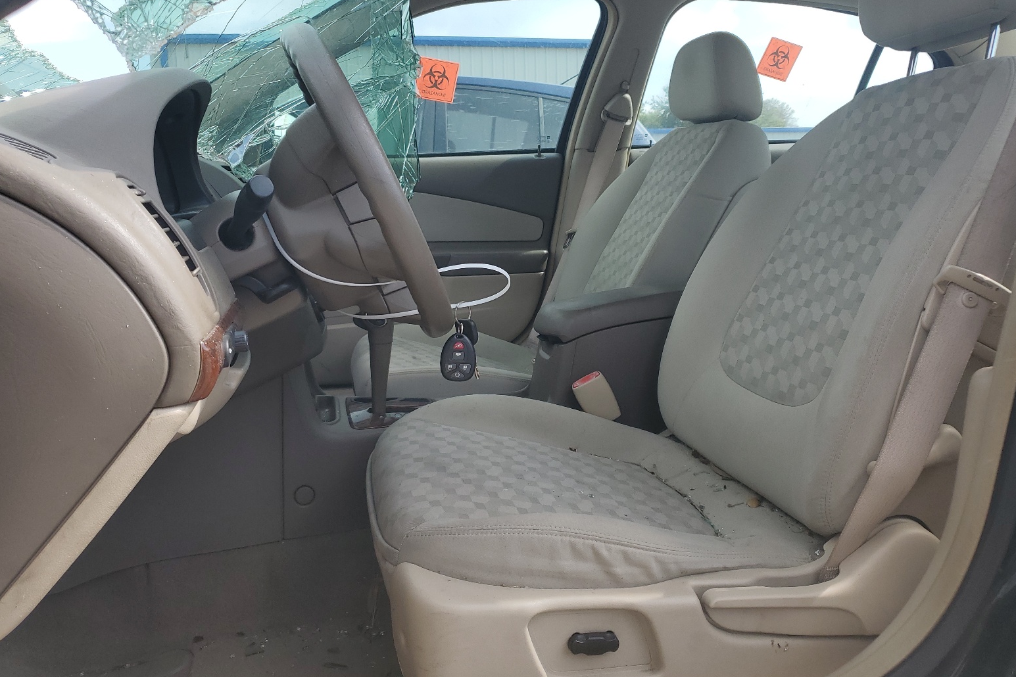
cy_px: 300
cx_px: 514
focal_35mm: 28
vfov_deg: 46.3
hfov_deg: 65.5
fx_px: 790
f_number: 1.5
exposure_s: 1/909
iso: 50
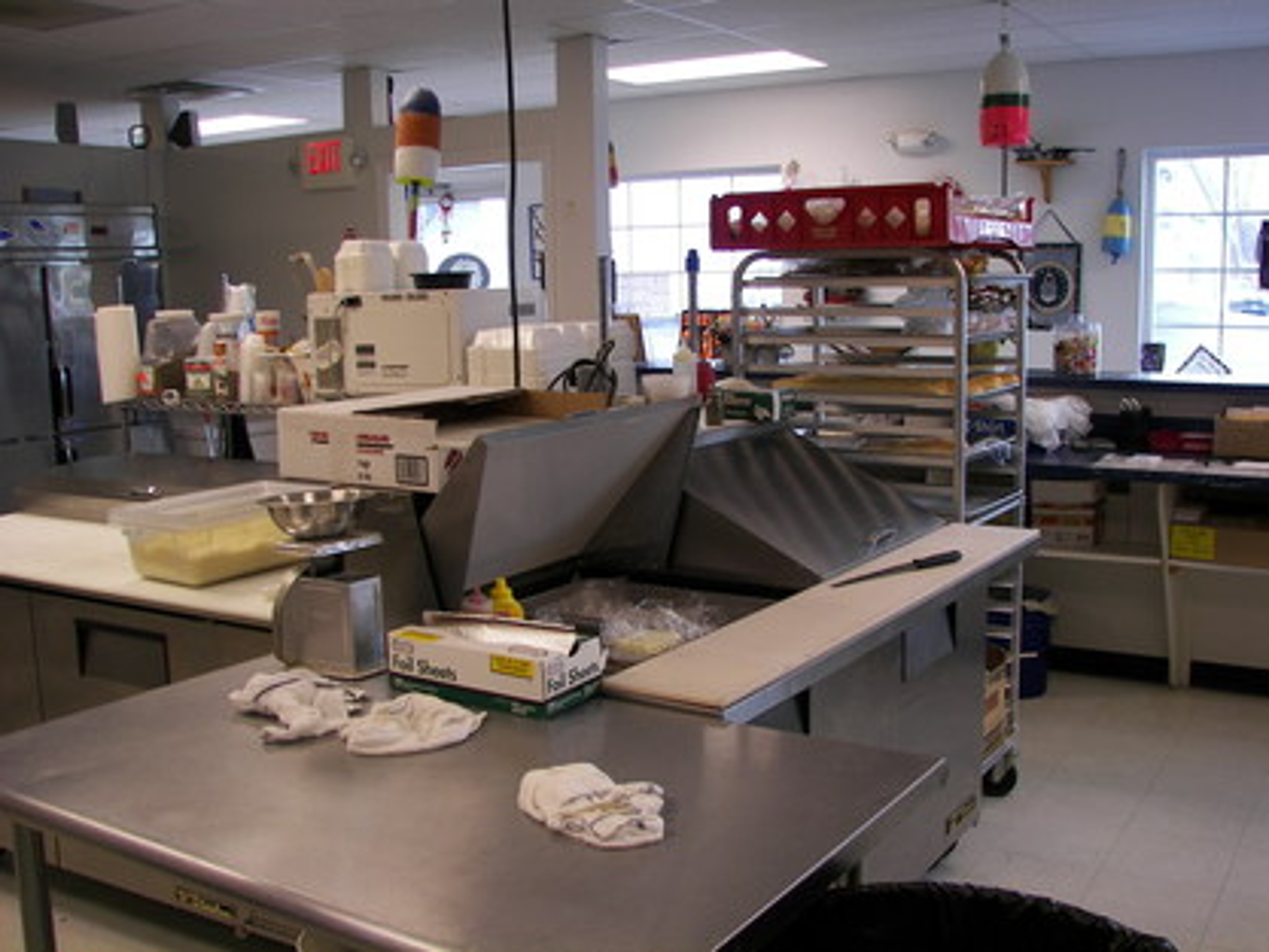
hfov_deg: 51.3
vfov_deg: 39.7
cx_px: 634
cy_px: 476
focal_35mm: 36
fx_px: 1320
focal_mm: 6
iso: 50
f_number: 2.8
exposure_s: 1/30
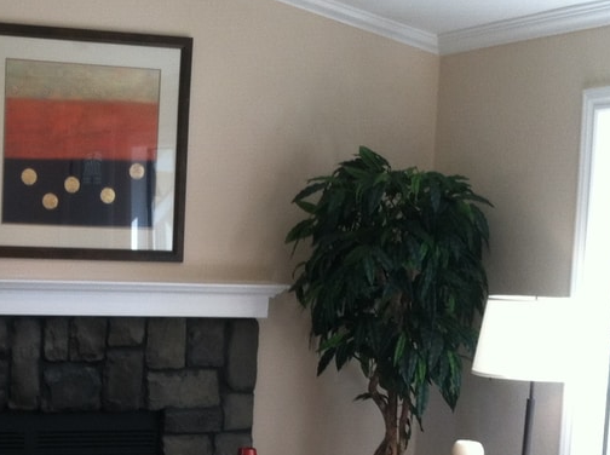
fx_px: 1636
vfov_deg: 15.7
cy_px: 401
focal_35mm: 93
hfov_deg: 20.8
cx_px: 99
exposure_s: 1/60
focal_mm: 3.85
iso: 80
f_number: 2.8
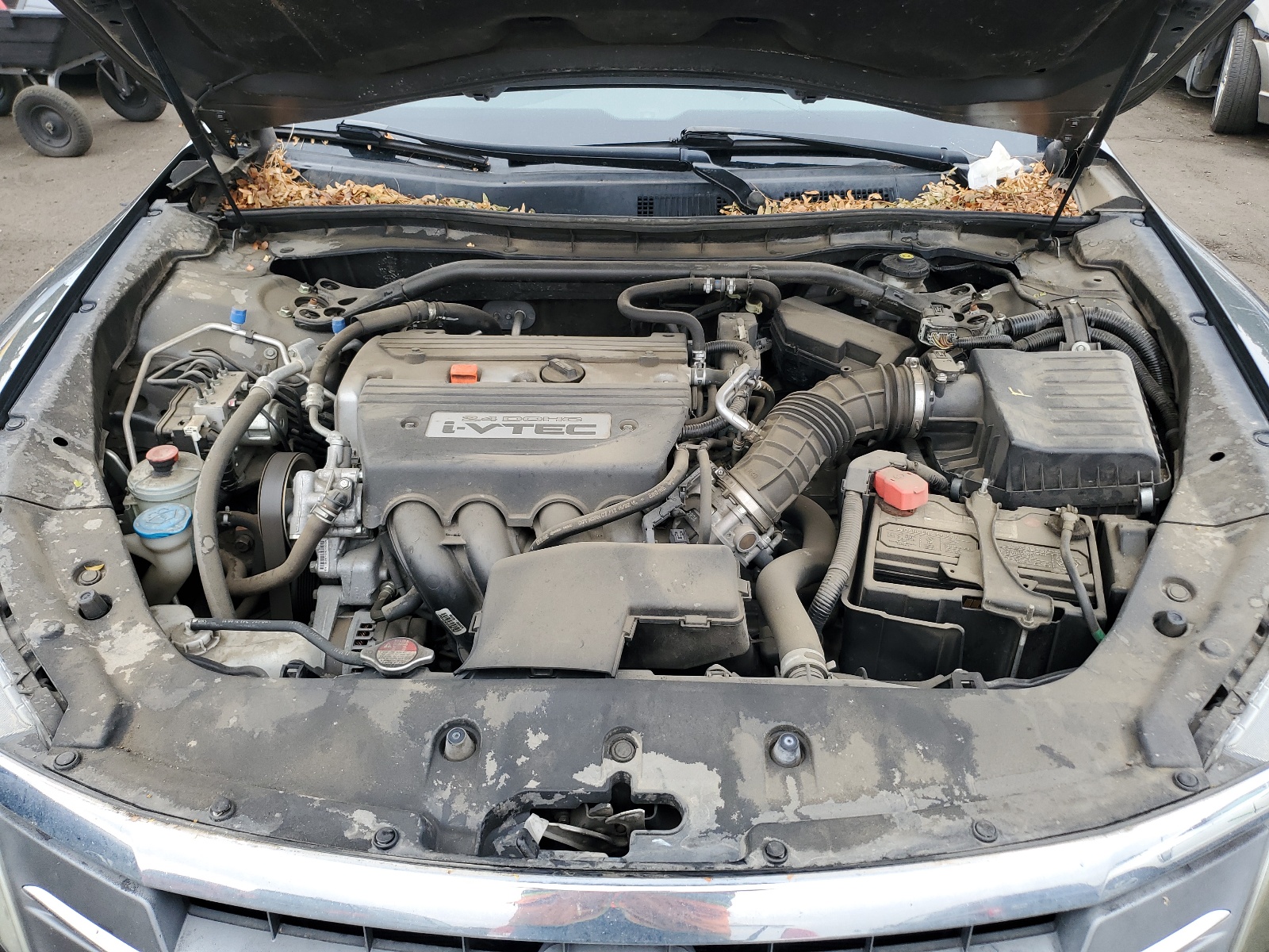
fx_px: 953
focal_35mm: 26
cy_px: 476
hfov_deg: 67.3
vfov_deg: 53.1
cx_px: 634
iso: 50
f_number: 1.5
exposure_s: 1/128
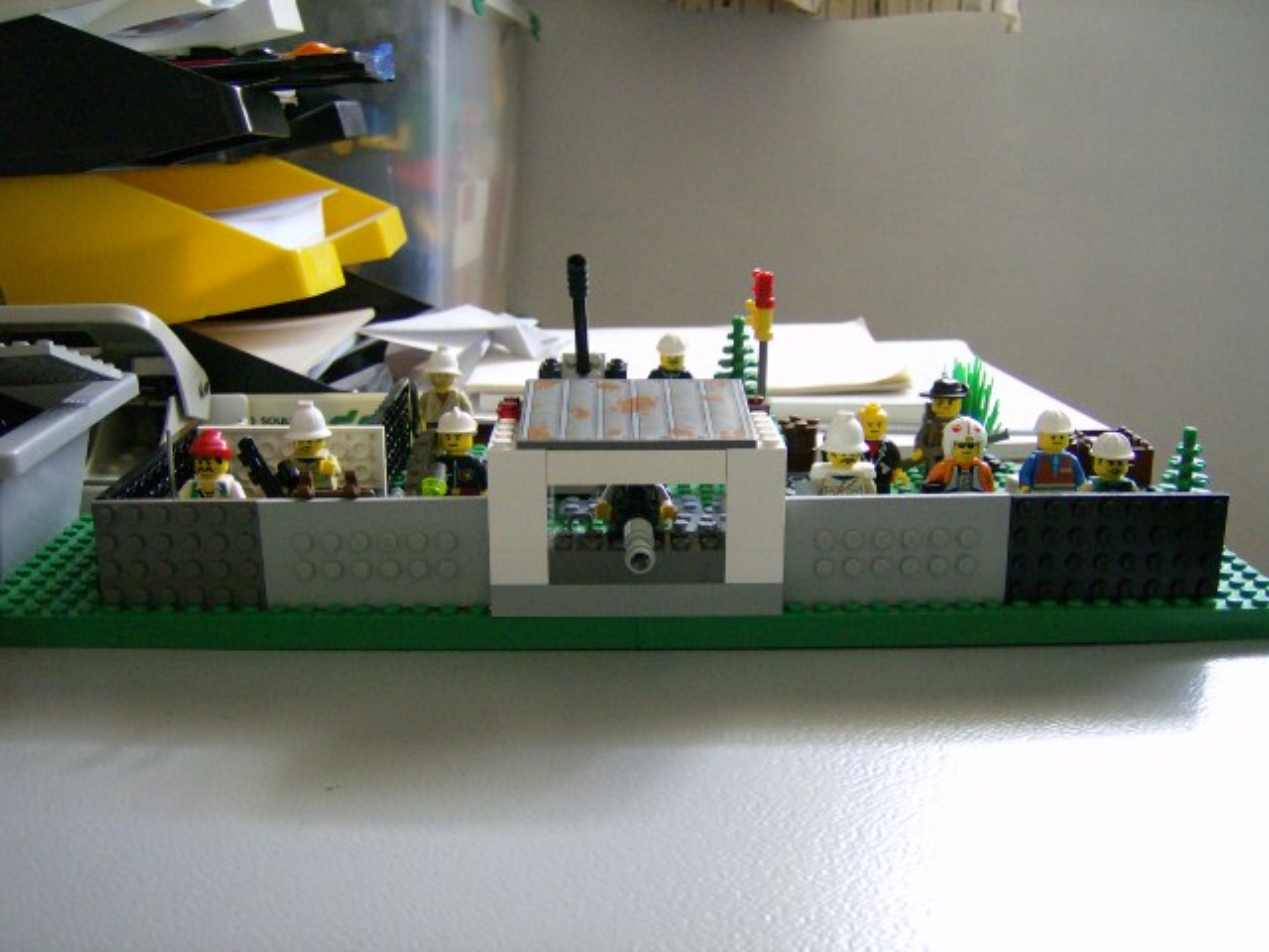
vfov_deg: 39.7
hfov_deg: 51.4
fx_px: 1320
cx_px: 634
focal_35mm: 36
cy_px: 476
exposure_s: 1/4.87
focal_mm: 6
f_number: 2.8
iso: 200
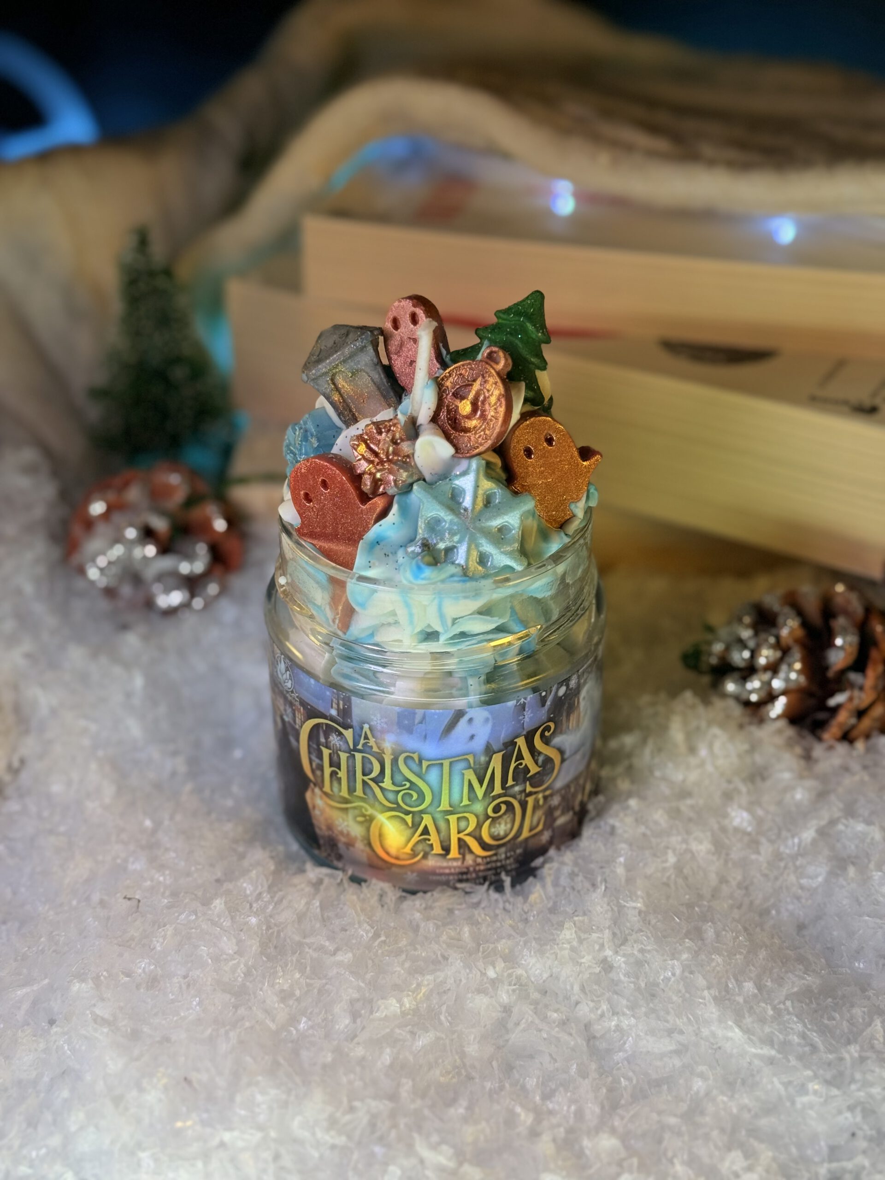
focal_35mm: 48
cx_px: 442
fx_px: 1636
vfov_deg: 39.7
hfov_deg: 30.3
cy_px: 590
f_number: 1.78
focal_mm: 6.76
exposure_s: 1/802
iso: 80
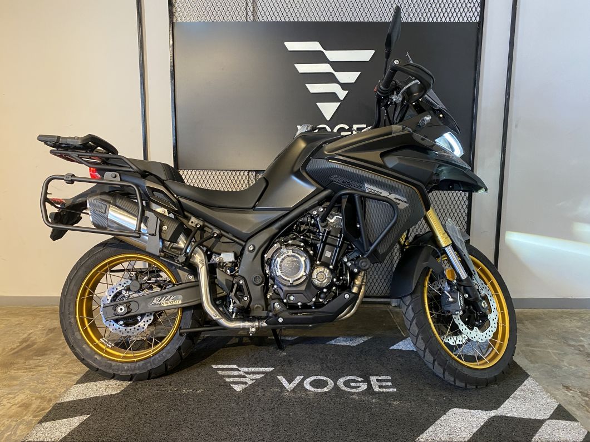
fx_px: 443
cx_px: 295
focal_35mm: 26
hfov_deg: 67.3
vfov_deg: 53.1
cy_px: 221
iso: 320
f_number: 1.8
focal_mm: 4.25
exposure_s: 1/60
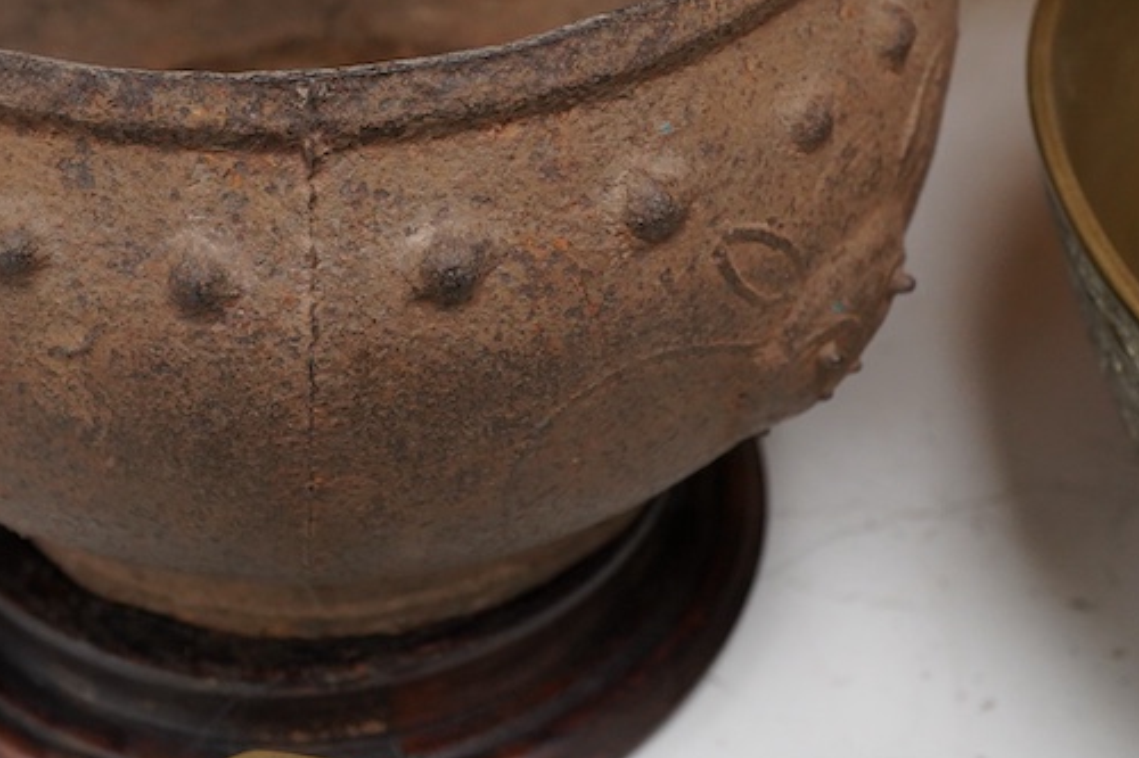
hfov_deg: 24.9
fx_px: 2562
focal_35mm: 81
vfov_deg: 16.7
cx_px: 355
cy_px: 146
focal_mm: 30
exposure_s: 1/125
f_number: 8
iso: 1250
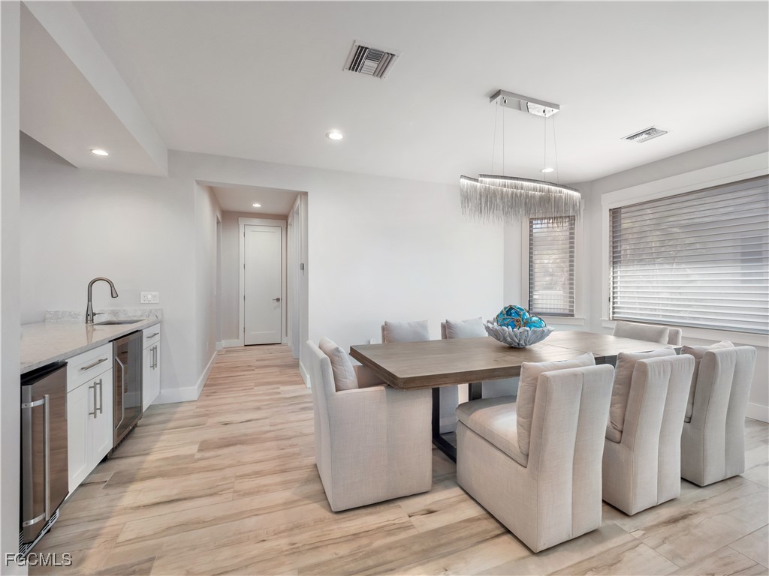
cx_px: 384
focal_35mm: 14
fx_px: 311
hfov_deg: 102.1
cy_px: 288
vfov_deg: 85.7
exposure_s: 1/30
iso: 200
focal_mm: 7
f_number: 7.1
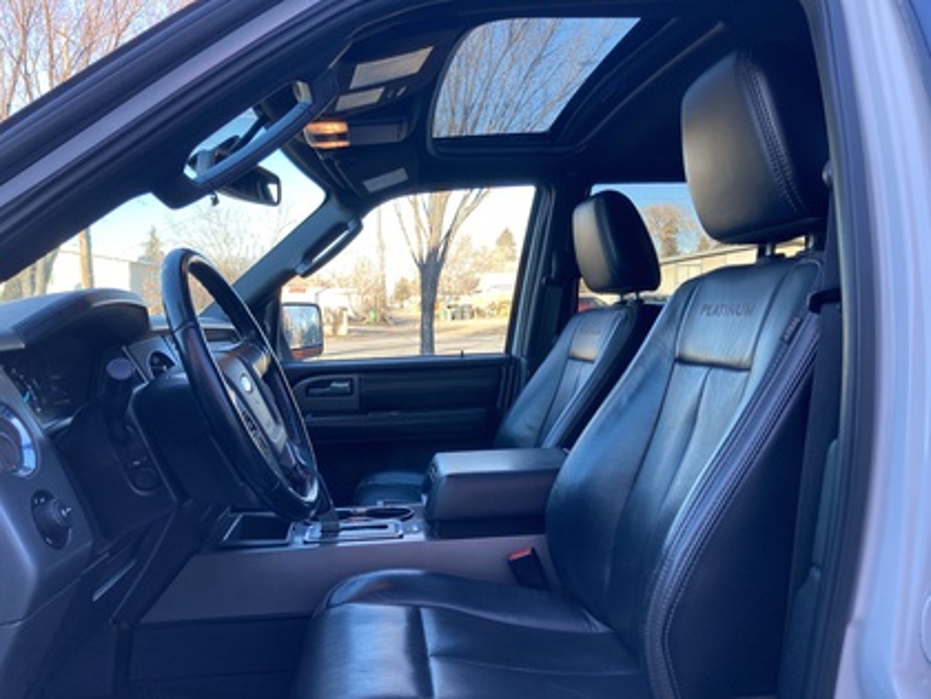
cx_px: 466
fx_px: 753
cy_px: 350
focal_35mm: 28
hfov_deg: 63.4
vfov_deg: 49.7
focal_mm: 3.99
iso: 40
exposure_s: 1/121
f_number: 1.8
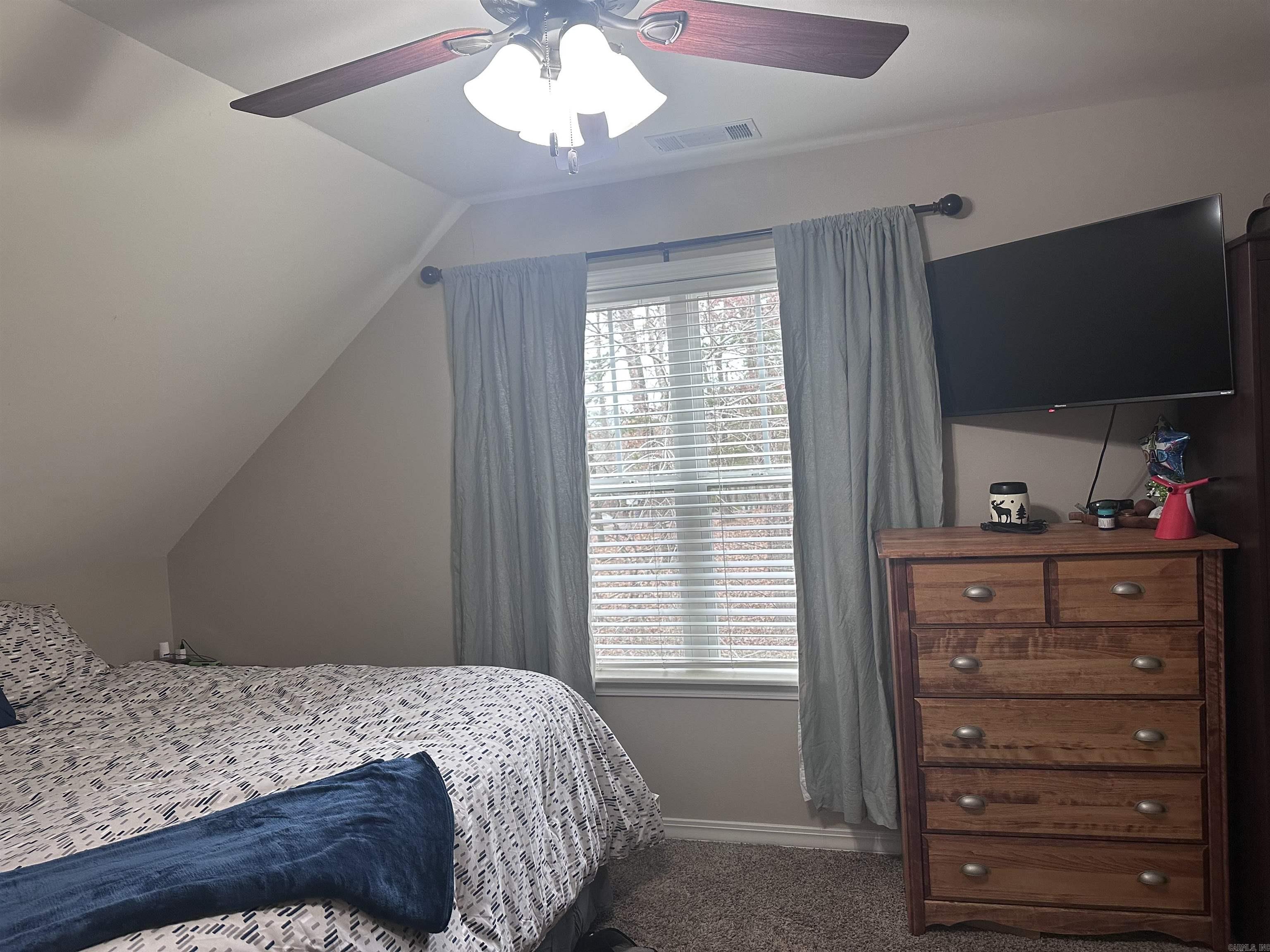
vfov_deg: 56.8
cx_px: 635
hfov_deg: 71.6
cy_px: 476
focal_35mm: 24
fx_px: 881
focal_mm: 6.86
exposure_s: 1/120
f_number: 1.78
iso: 200
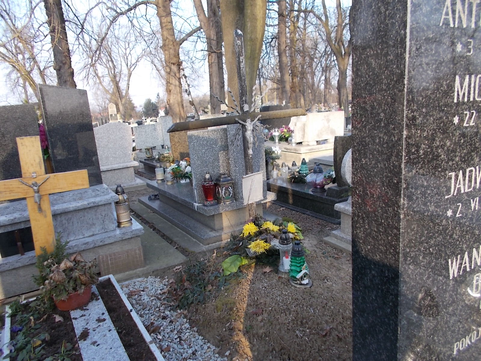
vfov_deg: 53.1
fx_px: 361
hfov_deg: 67.3
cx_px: 240
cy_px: 180
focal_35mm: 26
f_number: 3.2
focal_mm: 4.6
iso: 80
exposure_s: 1/200
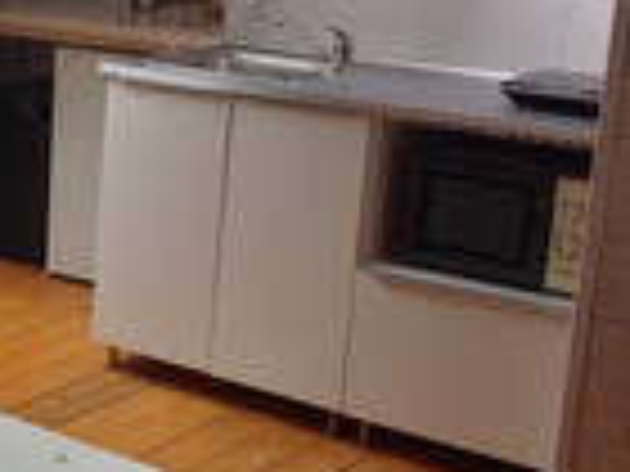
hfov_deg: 20.9
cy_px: 171
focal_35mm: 90
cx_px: -22
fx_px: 1638
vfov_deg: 16.4
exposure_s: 1/120
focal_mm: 4.28
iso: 64
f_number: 2.4
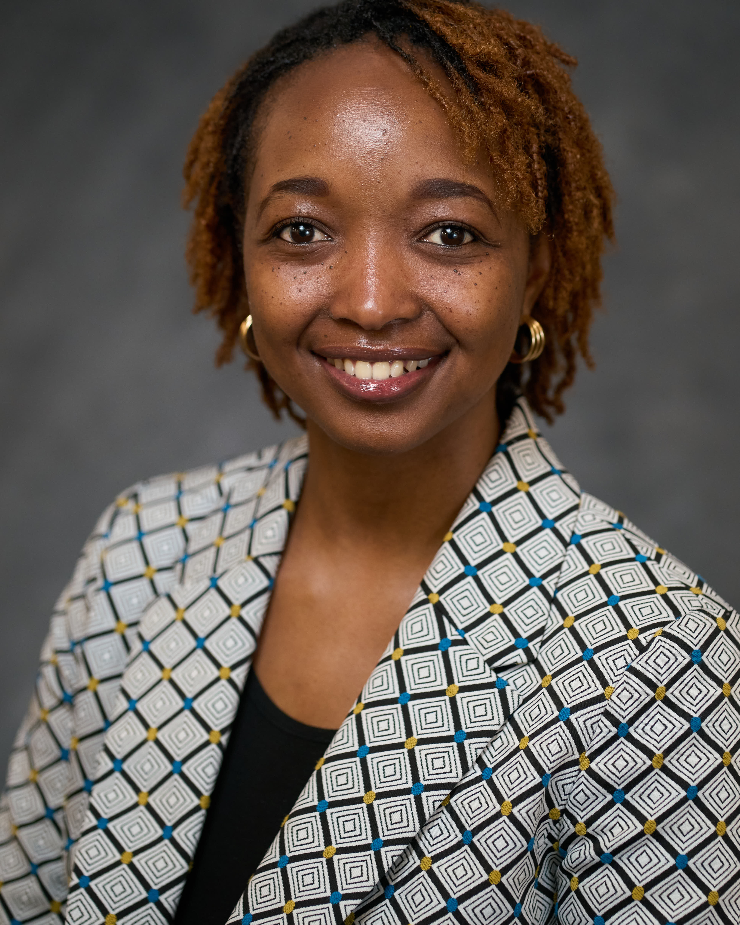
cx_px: 370
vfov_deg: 20.0
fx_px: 2628
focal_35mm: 96
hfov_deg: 16.0
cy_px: 450
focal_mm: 85
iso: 1250
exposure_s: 1/200
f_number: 2.8
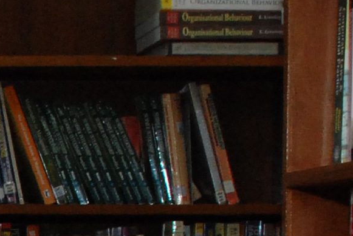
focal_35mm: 200
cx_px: -269
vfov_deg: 6.7
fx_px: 1964
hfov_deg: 9.8
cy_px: 422
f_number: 7.1
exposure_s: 1/60
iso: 800
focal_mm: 20
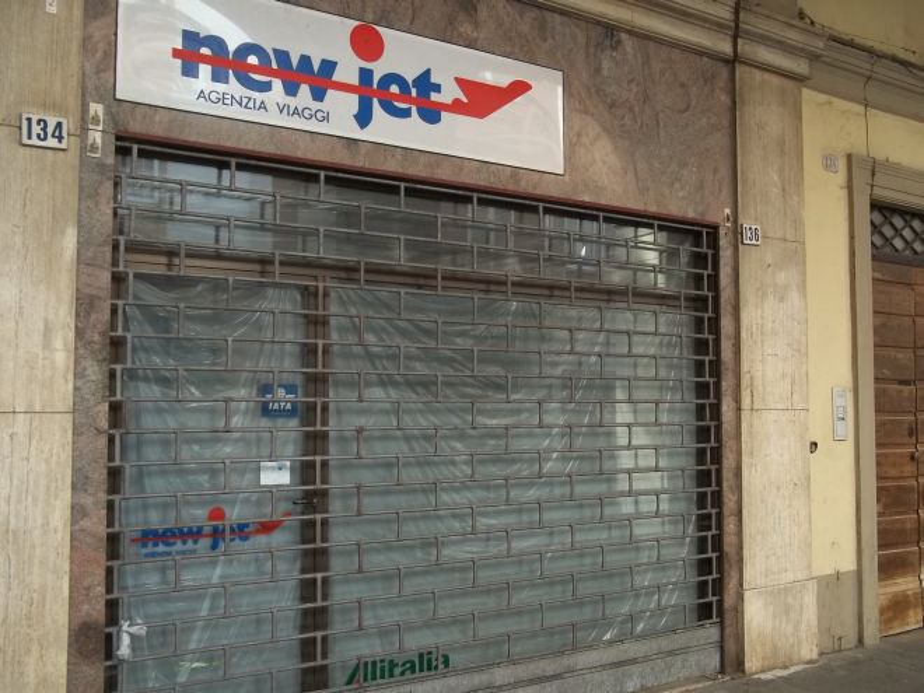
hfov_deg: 51.4
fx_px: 961
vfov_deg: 39.7
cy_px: 346
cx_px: 462
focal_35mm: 36
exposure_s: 1/40
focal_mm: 6.5
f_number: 3.1
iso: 64
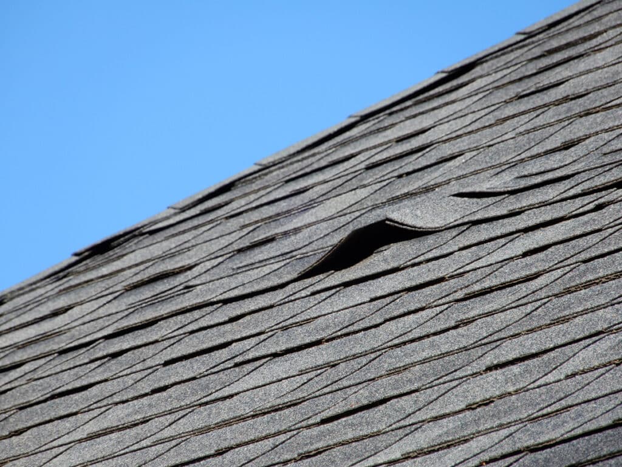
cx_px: 311
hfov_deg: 4.0
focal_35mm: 500
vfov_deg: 3.0
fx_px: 8984
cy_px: 234
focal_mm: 89.2
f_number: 6.3
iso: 125
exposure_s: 1/250
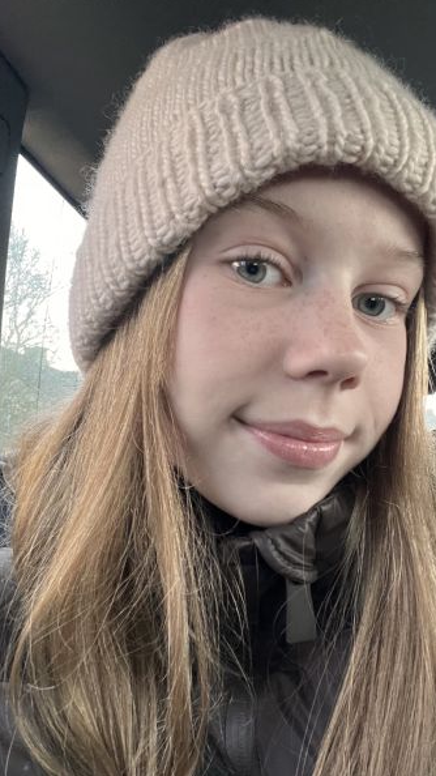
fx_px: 678
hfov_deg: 35.5
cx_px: 262
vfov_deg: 59.5
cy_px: 387
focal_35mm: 33
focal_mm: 2.71
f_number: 2.2
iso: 200
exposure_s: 1/60
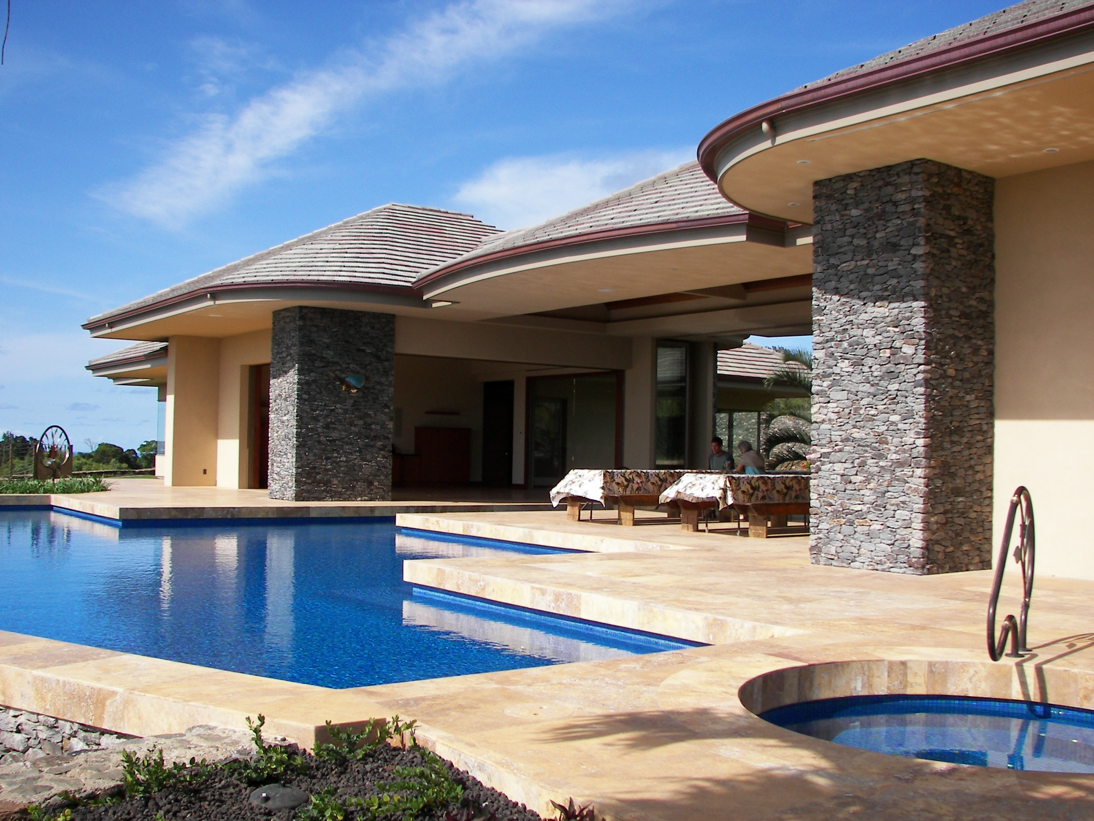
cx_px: 547
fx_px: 1138
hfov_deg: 51.4
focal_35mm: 36
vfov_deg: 39.7
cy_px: 410
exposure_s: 1/800
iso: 50
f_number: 2.8
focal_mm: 6
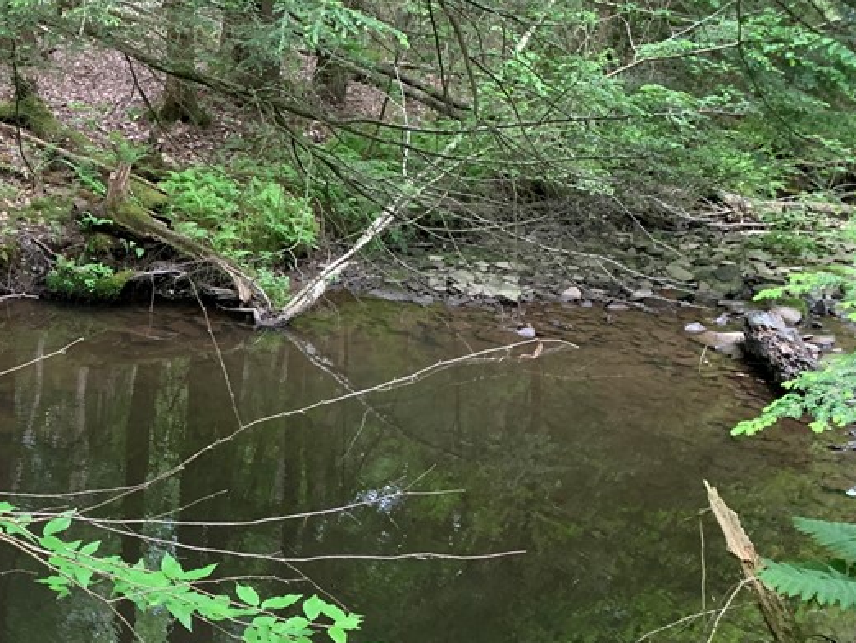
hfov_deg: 34.7
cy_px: 486
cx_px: 41
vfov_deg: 28.2
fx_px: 1262
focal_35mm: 51
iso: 400
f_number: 1.8
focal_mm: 4.25
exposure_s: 1/59
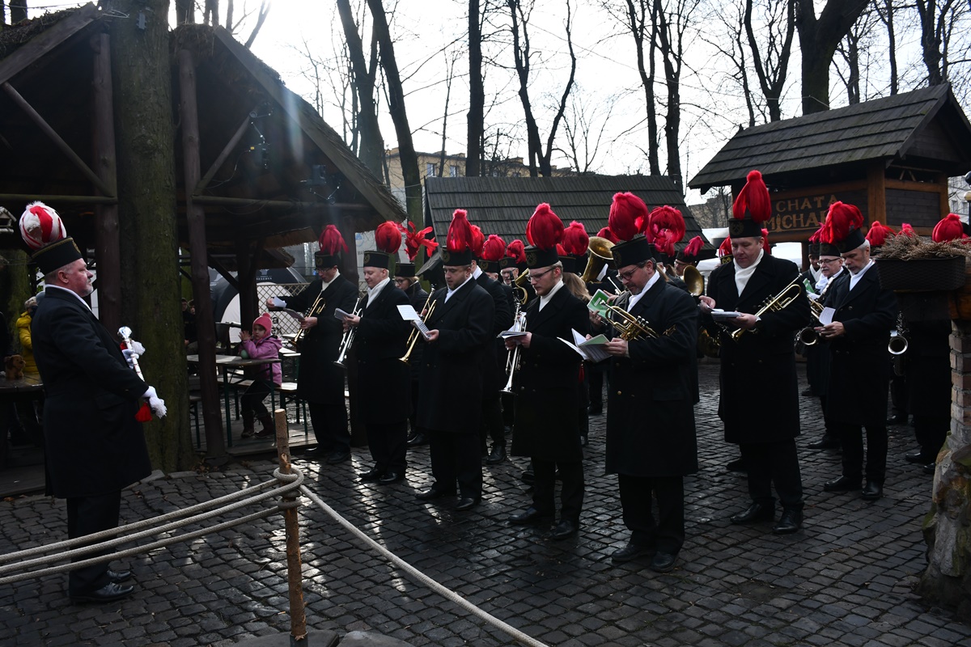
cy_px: 324
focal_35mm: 30
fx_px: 809
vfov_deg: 43.6
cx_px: 486
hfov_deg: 61.9
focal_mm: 20
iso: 200
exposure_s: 1/250
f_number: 6.3
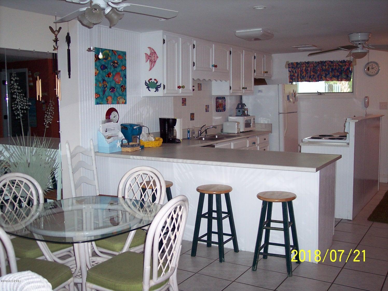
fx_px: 437
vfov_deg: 36.8
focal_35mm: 39
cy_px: 146
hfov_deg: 47.9
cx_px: 194
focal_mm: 8
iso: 140
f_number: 2.8
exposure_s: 1/60
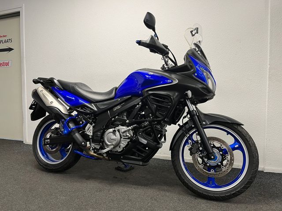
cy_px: 106
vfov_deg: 53.1
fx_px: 212
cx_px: 141
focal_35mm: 26
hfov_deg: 67.3
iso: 80
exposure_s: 1/50
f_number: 1.6
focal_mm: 5.1
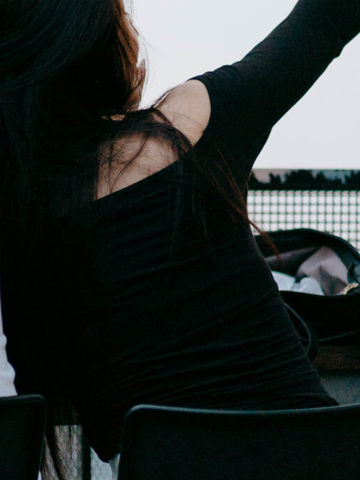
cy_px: 95
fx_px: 4260
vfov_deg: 6.4
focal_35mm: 307
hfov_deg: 4.8
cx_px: -3
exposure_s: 1/500
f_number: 1.8
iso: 500
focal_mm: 85
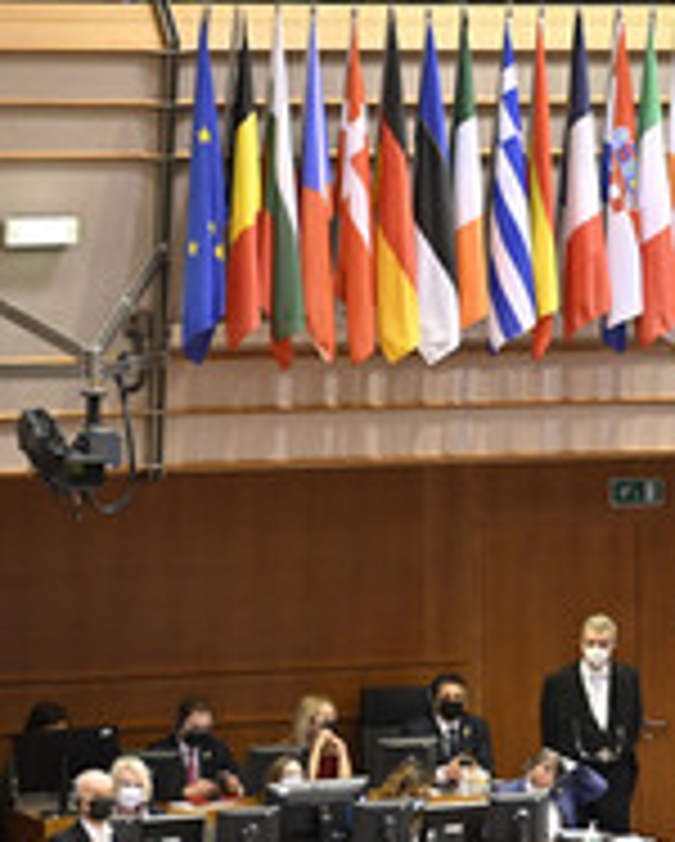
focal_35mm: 276
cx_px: 929
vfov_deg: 7.0
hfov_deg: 5.6
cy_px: 333
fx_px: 6881
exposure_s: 1/250
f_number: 2.8
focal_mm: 122
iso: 1250
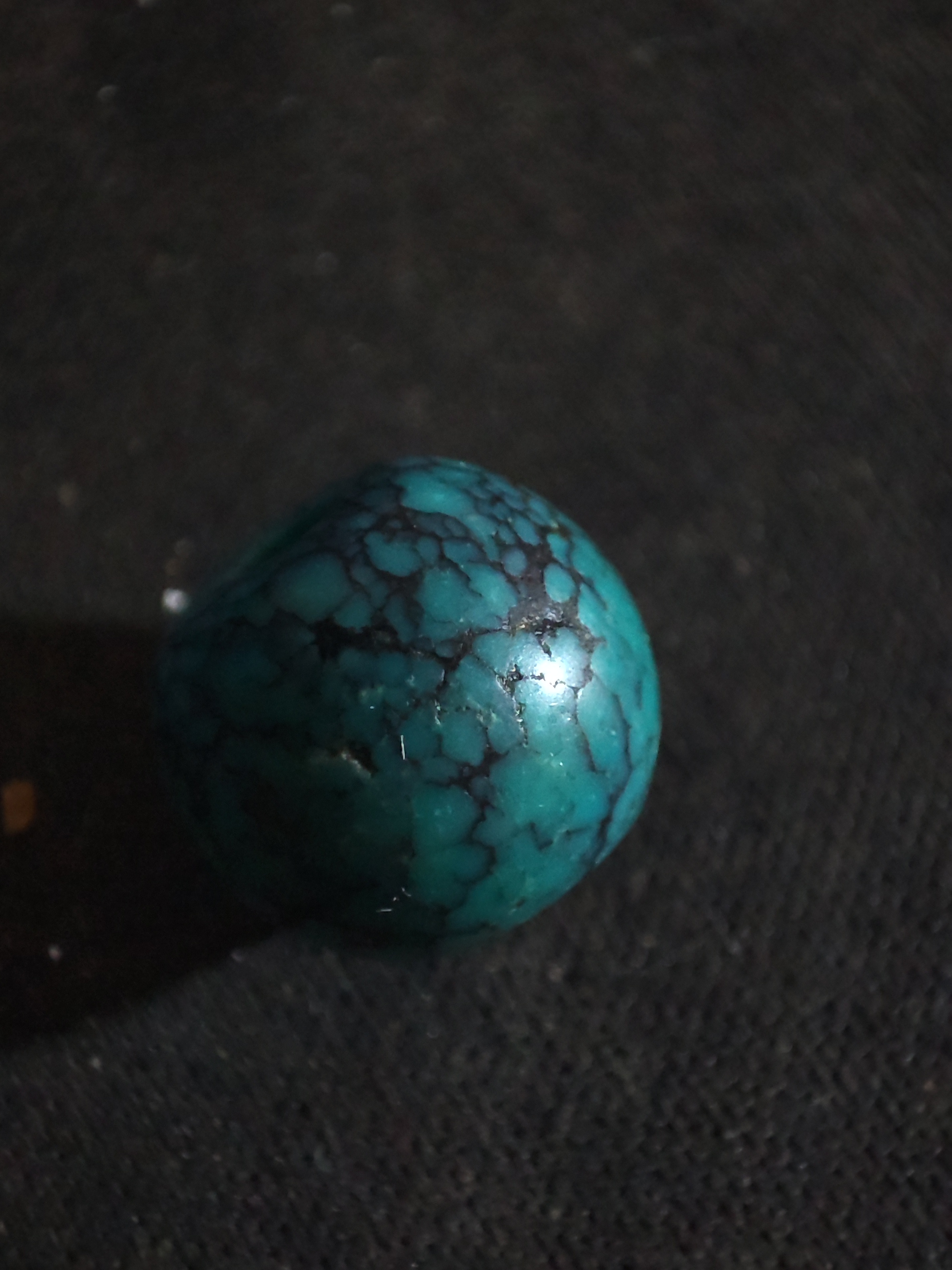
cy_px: 643
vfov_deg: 38.2
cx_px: 469
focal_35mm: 50
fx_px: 1833
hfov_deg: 29.1
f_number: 2.4
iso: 1218
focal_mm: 4.1
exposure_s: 1/20
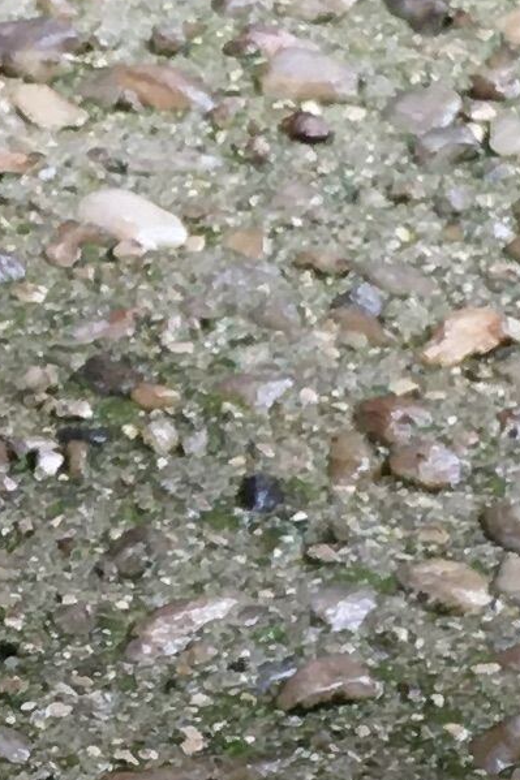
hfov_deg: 6.6
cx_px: -360
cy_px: 800
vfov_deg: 10.1
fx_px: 4401
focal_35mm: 203
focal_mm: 4.15
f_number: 2.2
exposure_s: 1/33
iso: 40
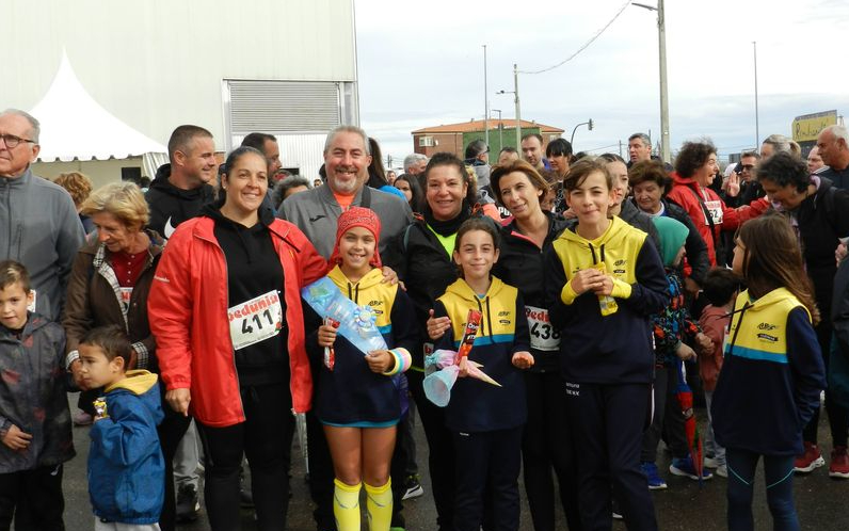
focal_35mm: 49
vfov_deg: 26.4
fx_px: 1134
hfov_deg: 41.0
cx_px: 426
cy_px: 250
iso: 160
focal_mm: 8.1
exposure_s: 1/500
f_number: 4.2
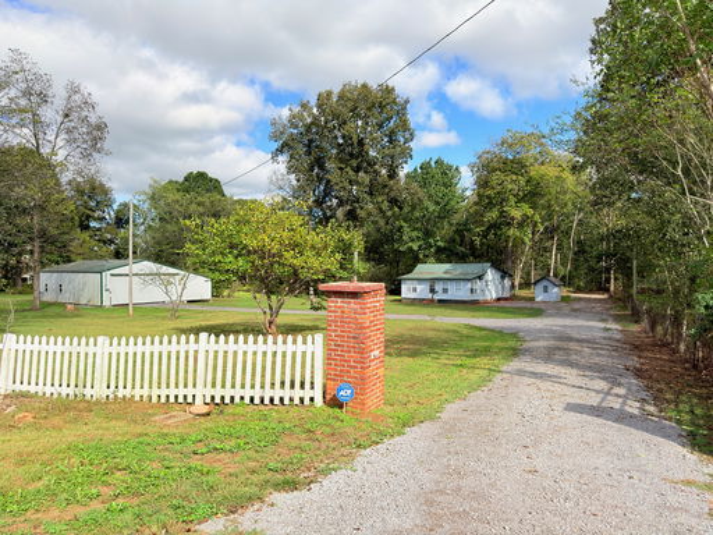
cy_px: 268
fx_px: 494
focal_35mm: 24
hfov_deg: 71.6
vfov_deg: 56.8
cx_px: 356
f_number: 1.78
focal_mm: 6.76
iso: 64
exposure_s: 1/4237
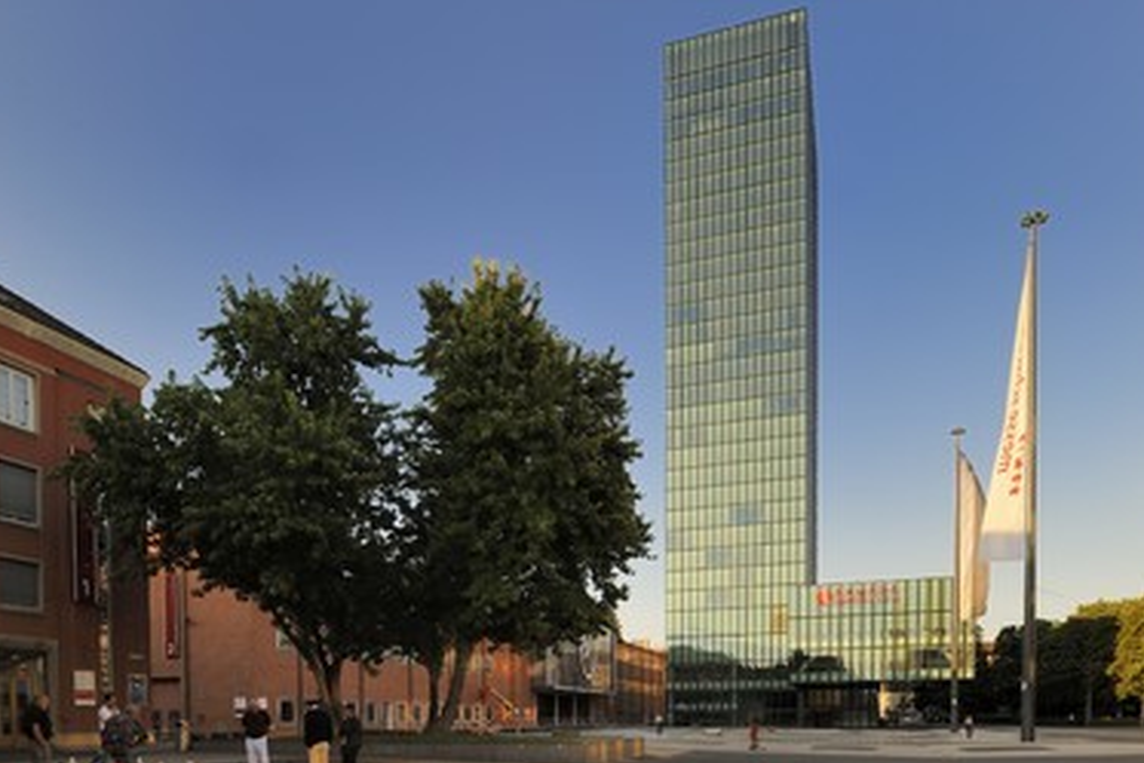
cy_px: 414
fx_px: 858
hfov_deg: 67.1
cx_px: 506
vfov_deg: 47.9
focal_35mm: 27
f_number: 9
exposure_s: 1/160
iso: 200
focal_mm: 24
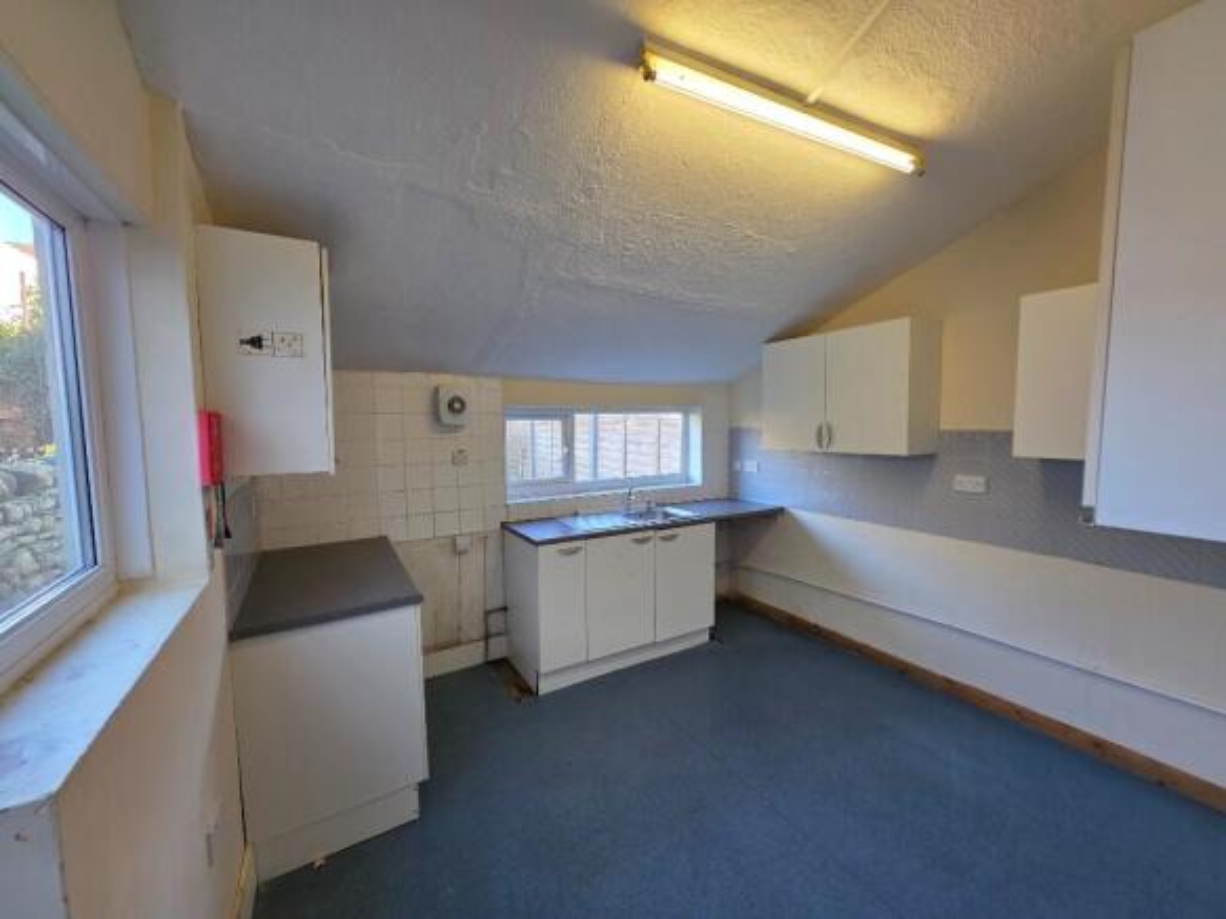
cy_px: 460
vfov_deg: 89.9
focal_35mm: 13
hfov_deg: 106.2
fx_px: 460
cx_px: 613
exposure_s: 1/100
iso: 125
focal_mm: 2.2
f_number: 1.9
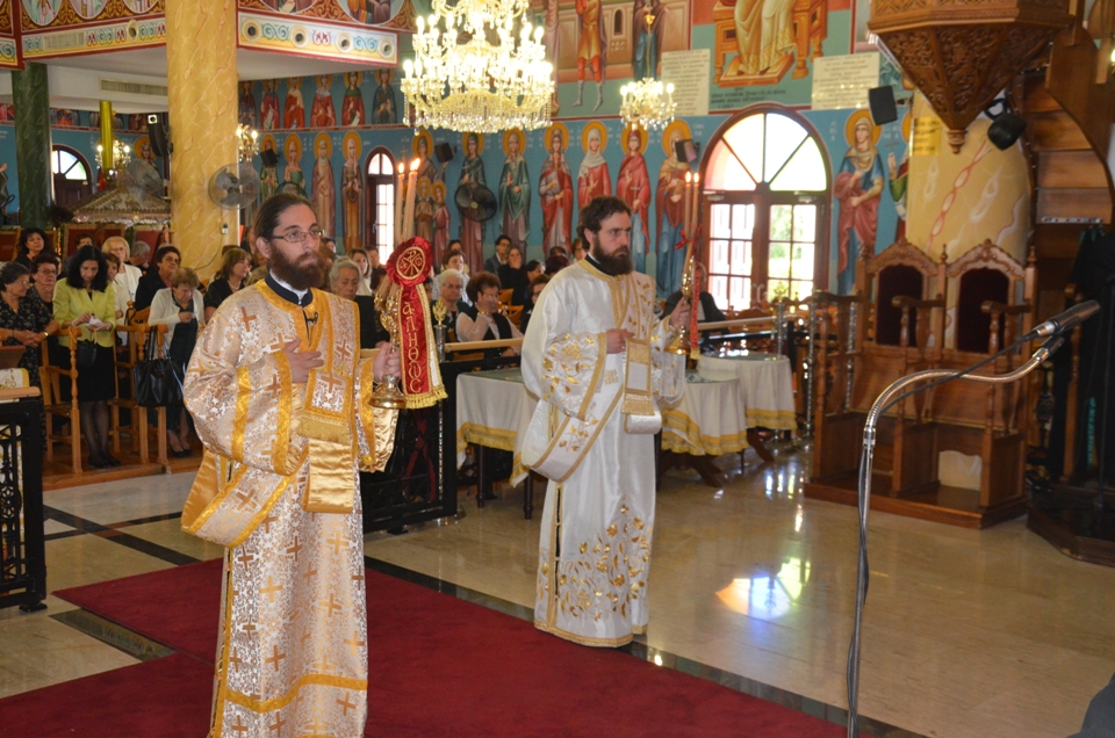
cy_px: 369
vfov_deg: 29.7
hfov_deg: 43.7
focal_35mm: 45
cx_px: 558
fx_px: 1391
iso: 2000
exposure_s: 1/60
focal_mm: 30
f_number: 6.3
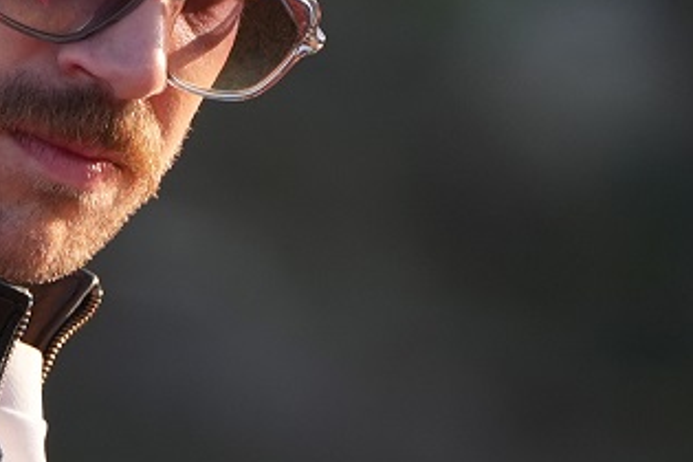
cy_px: 810
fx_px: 16823
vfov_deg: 1.6
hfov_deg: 2.4
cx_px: 355
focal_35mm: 874
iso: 250
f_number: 3.2
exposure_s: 1/250
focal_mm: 131
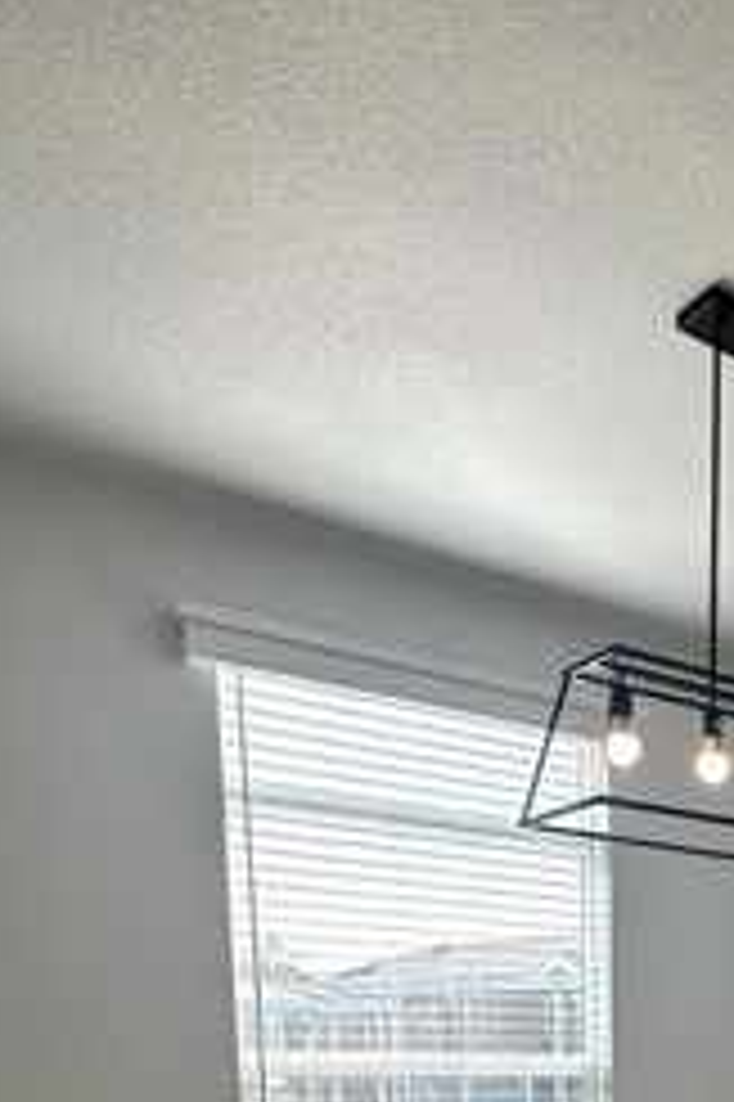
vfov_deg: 40.7
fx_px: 1164
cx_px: 829
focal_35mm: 38
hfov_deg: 30.8
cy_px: 1214
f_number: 2.2
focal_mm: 2.22
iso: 40
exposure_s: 1/308
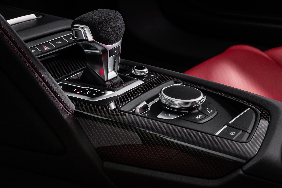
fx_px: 822
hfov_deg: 19.5
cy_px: 94
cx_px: 141
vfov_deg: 13.0
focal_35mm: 105
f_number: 10
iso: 250
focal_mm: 105
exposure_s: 6
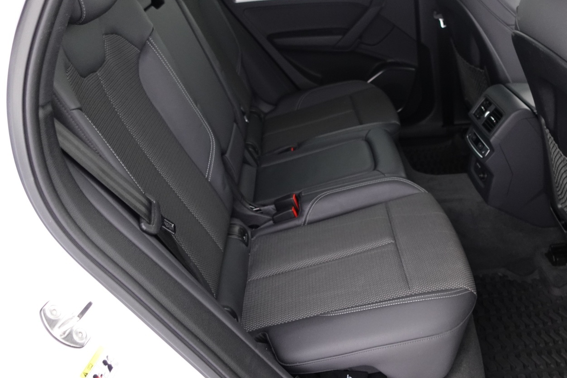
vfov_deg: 42.2
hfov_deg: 59.8
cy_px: 161
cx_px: 338
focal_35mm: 31
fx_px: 488
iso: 800
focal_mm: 9.4
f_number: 1.8
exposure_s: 1/10
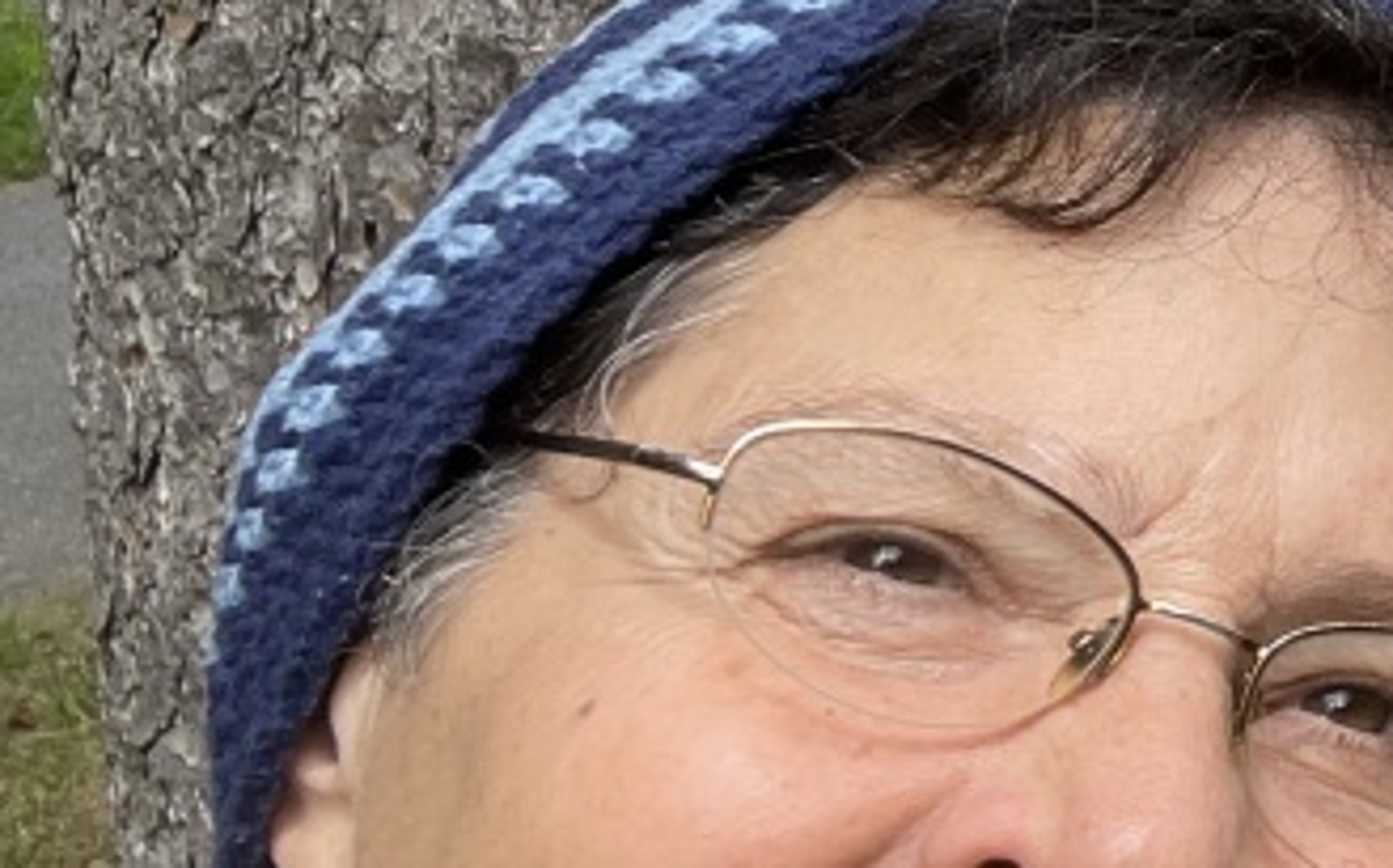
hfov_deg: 19.1
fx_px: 3376
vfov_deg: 14.2
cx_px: 2329
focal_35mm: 89
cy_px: -207
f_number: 2.2
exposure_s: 1/254
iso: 25
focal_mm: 2.71
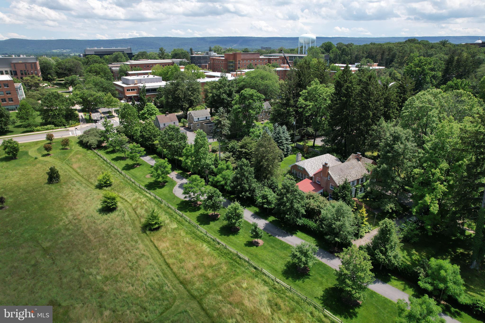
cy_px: 162
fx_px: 296
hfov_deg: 78.6
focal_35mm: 22
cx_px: 242
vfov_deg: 57.2
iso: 110
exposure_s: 1/2000
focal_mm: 8.38
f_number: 2.8
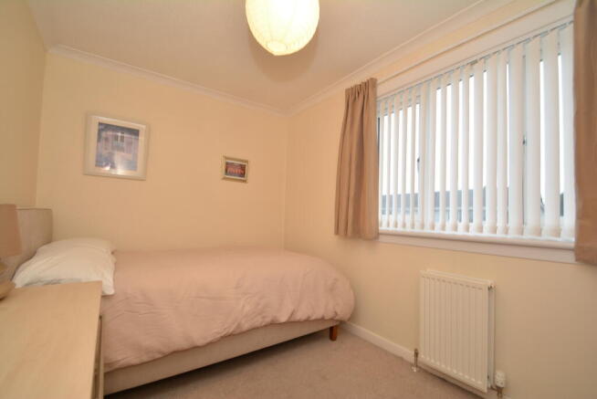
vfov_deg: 77.4
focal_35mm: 15
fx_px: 249
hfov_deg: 100.4
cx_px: 298
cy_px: 200
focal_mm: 10
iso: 100
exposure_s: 1/15
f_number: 5.6
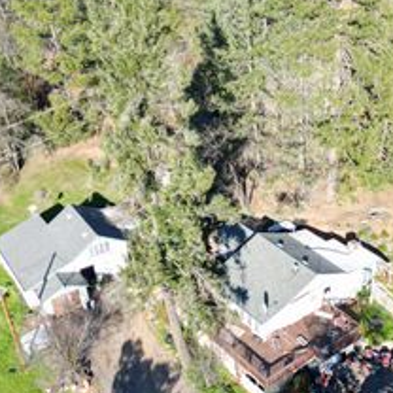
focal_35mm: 51
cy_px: 243
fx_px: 655
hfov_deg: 32.9
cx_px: 285
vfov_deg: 33.3
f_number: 1.7
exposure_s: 1/1500
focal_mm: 6.72
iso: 140
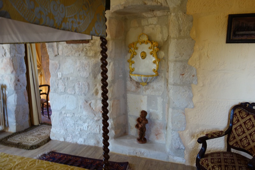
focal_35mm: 28
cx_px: 128
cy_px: 85
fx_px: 198
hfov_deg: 65.5
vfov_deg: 46.4
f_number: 1.8
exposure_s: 1/40
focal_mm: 10.4
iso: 125
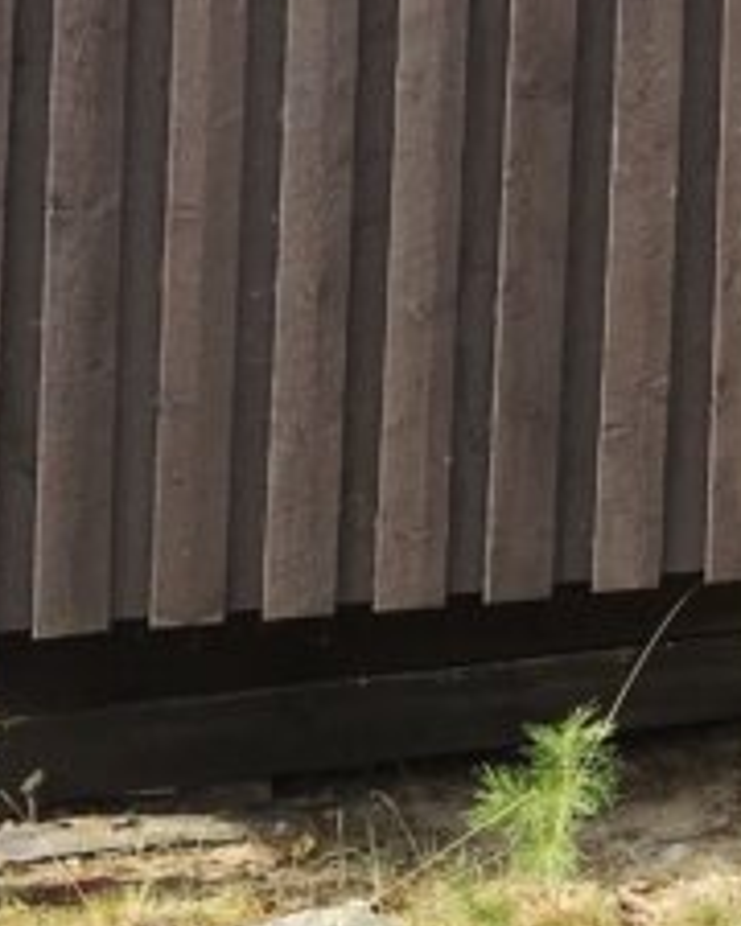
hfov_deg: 10.5
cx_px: 1721
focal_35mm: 129
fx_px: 3536
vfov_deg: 14.1
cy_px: -399
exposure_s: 1/384
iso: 25
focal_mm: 4.15
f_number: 2.2
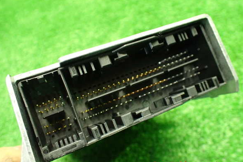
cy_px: 78
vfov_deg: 41.1
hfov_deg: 58.7
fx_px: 216
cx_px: 123
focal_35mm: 32
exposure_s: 1/60
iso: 800
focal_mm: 5.4
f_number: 2.3
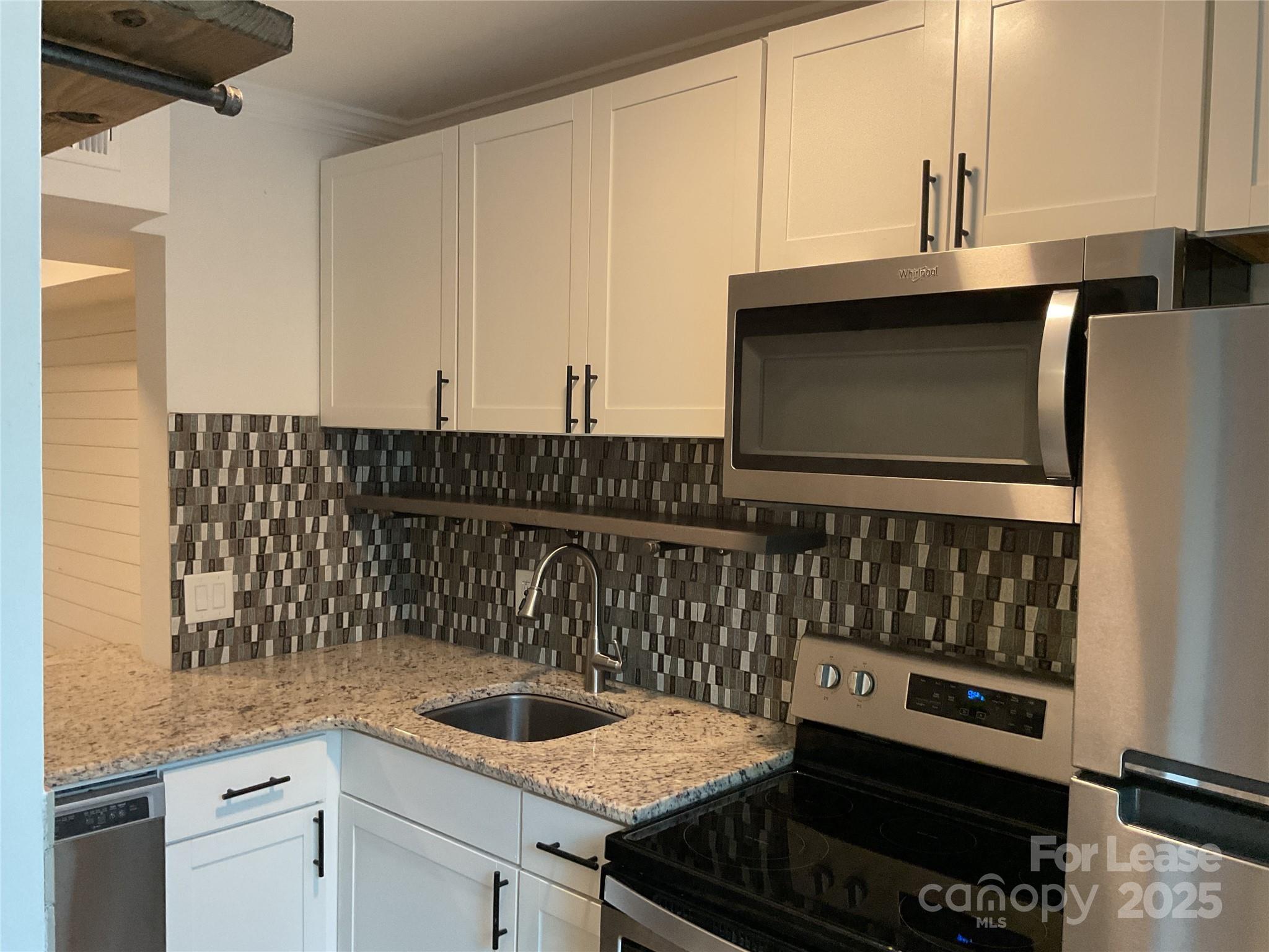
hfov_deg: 61.7
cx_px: 634
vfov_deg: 48.2
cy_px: 476
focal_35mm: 29
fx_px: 1063
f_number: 1.8
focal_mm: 3
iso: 160
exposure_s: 1/60
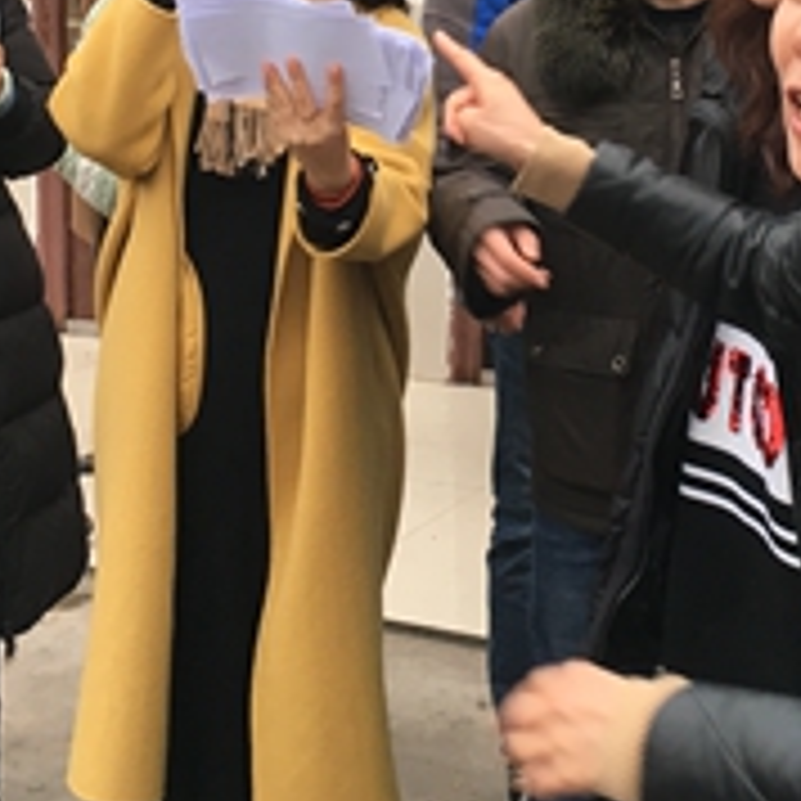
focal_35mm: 72
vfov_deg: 23.4
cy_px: 97
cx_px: 585
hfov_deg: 23.8
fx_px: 1885
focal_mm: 4.15
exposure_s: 1/33
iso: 25
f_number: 2.2
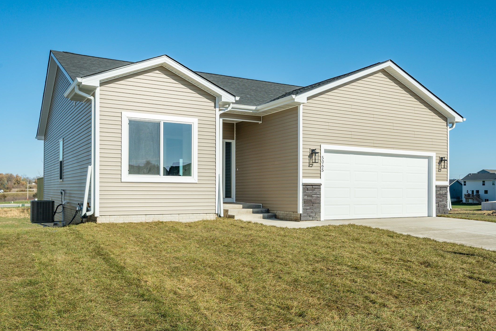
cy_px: 167
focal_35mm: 31
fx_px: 427
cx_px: 251
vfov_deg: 42.3
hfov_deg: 60.3
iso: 250
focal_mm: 30
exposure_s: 1/800
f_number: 9
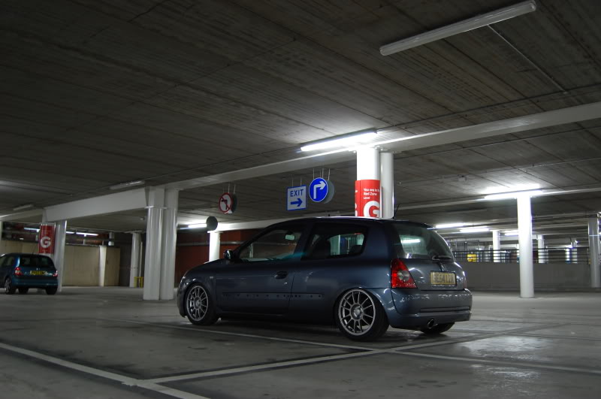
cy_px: 200
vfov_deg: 39.9
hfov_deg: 57.3
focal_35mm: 33
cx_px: 300
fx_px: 550
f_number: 3.8
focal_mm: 22
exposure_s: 1/2
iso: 200
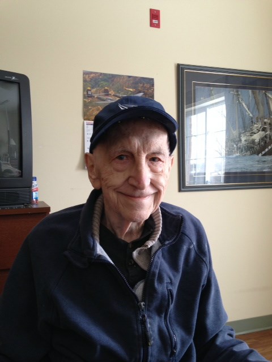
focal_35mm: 33
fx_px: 346
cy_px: 181
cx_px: 136
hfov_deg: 42.9
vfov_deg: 55.4
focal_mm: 4.12
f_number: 2.4
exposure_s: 1/20
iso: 100
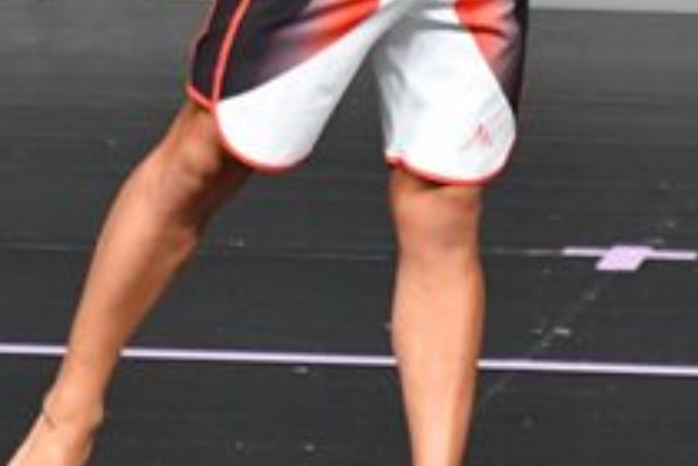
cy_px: -93
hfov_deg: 1.5
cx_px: 394
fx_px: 26793
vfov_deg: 1.0
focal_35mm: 1382
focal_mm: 250
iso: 5000
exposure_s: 1/400
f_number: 5.6
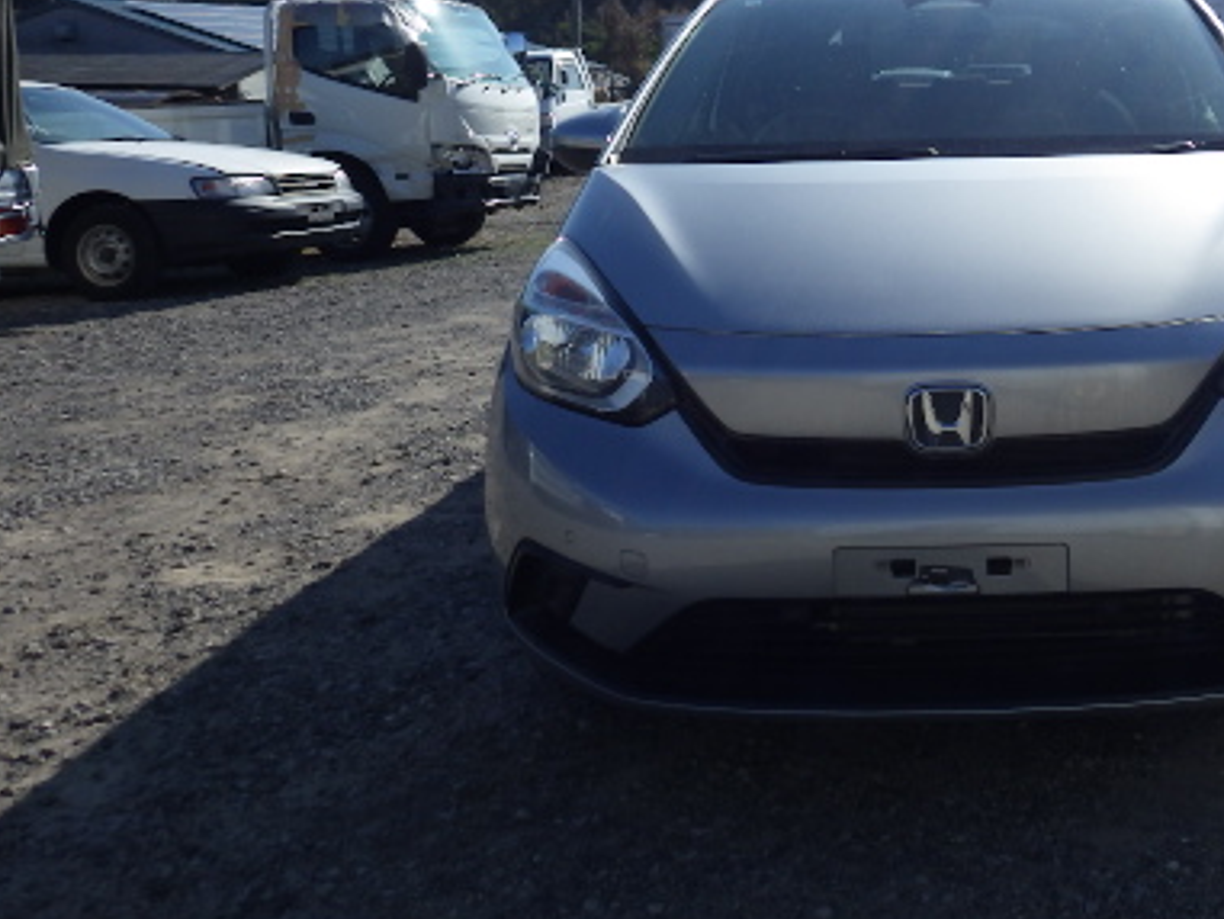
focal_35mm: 42
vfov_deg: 33.7
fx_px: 1486
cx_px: 980
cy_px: 241
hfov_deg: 42.7
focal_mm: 4.5
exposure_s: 1/320
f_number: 7.9
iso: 125
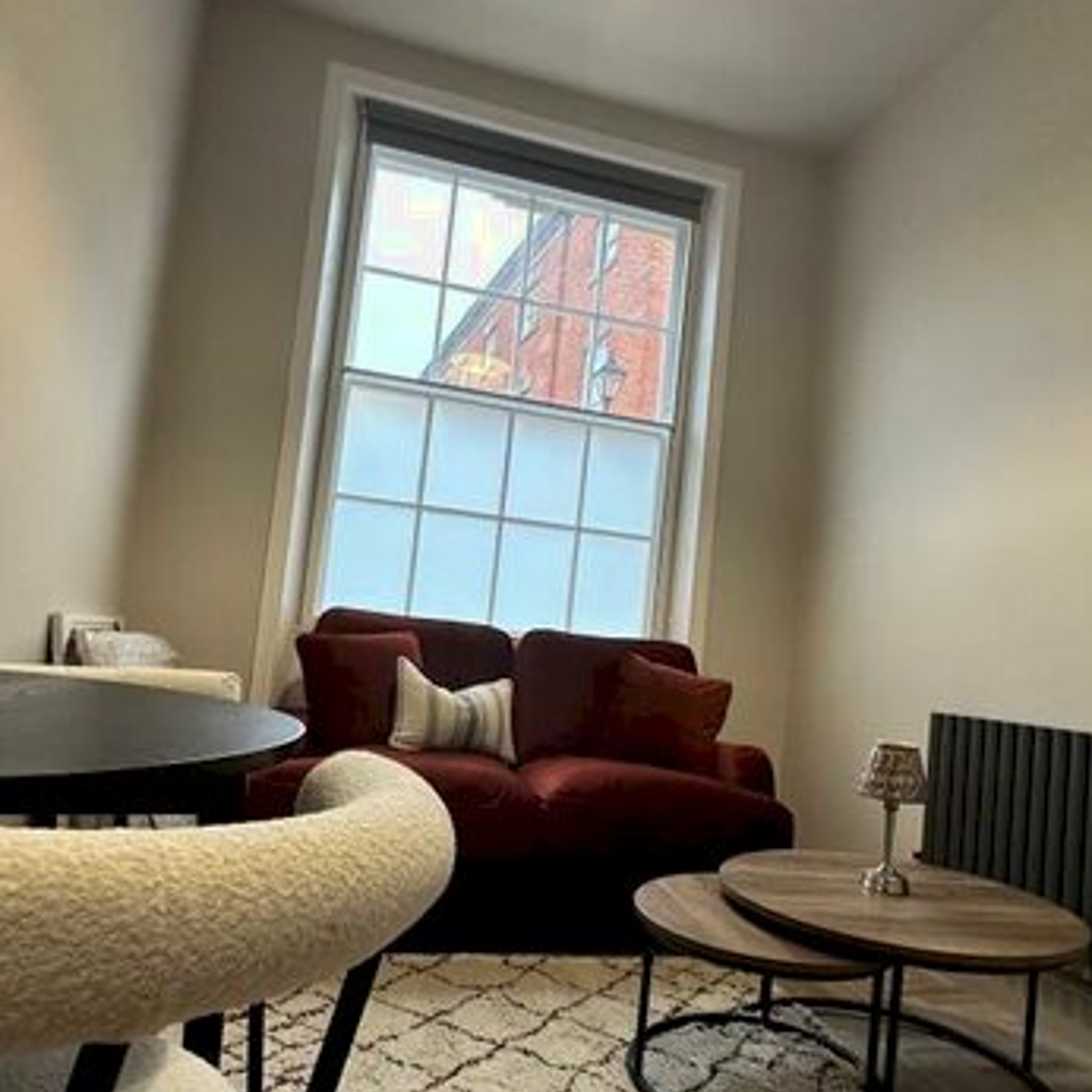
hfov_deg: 62.7
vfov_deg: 62.8
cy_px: 589
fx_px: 892
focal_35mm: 25
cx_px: 619
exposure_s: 1/99
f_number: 2.2
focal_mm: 2.22
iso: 250
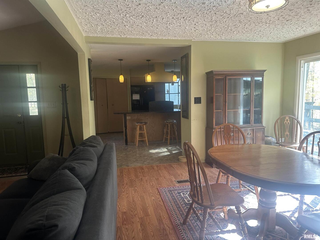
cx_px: 160
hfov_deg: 71.6
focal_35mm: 24
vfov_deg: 56.8
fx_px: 222
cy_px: 120
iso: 160
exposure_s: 1/60
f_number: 1.78
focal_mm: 6.86
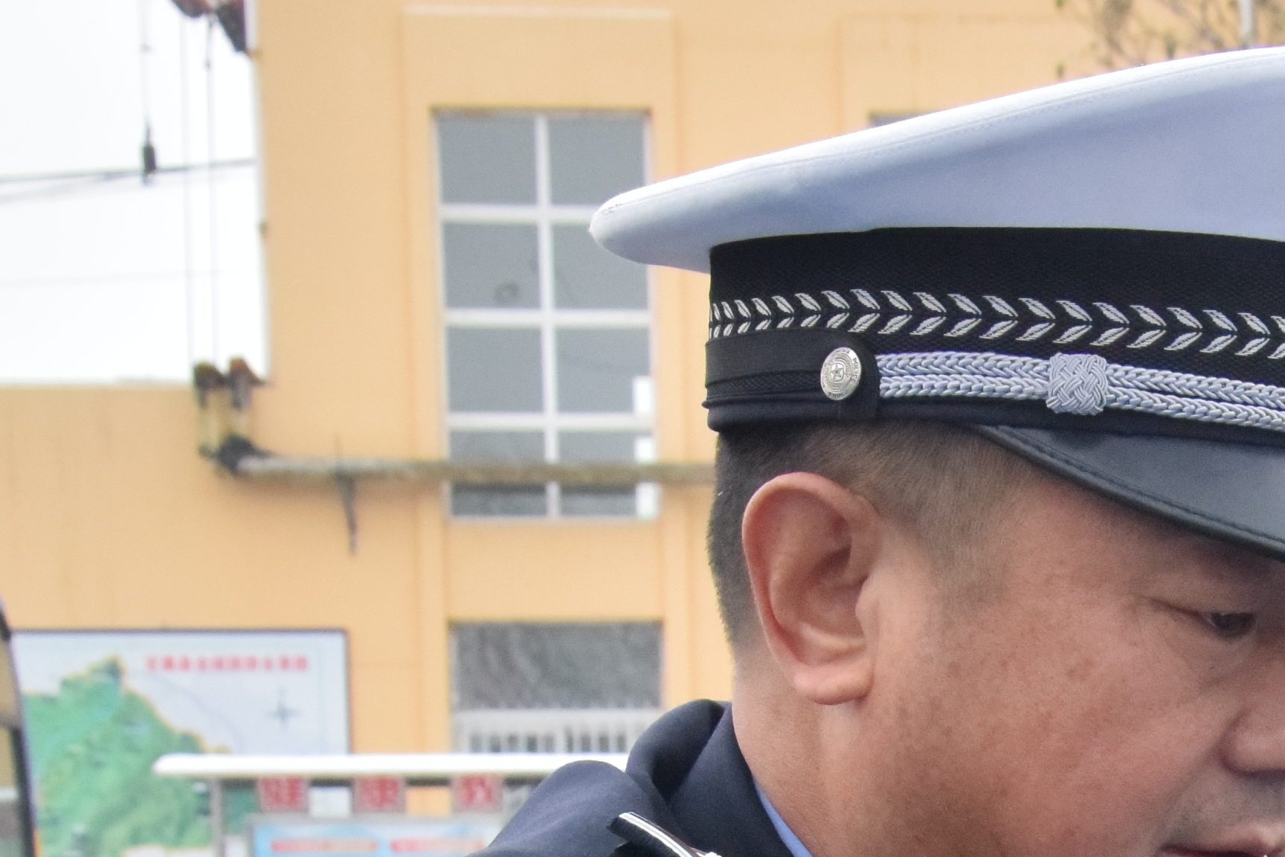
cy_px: 1251
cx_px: 1470
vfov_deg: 10.6
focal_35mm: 125
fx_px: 4461
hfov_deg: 15.9
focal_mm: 24
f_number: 9
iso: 1600
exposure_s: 1/1250
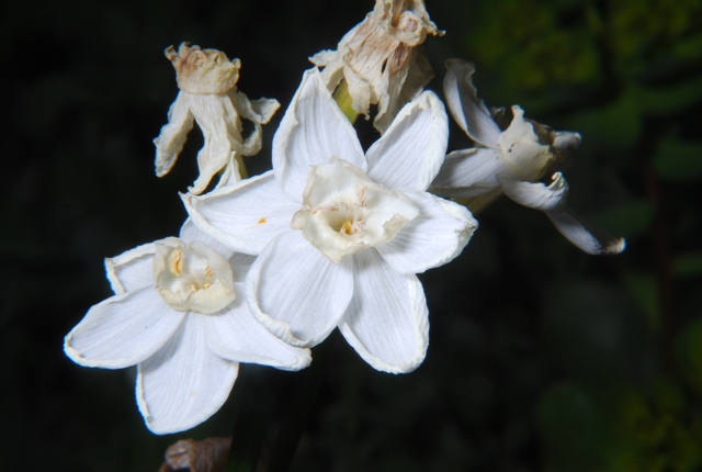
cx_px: 351
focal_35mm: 180
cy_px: 236
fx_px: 3518
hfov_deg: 11.4
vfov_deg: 7.7
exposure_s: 1/160
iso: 100
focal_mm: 120
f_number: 32
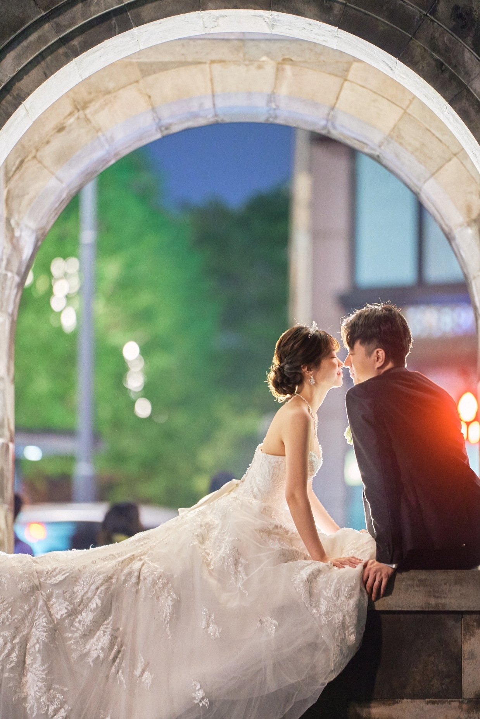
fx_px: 3874
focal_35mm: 194
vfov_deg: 10.6
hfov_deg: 7.1
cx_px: 240
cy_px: 360
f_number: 2.8
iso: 1600
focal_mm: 194
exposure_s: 1/30
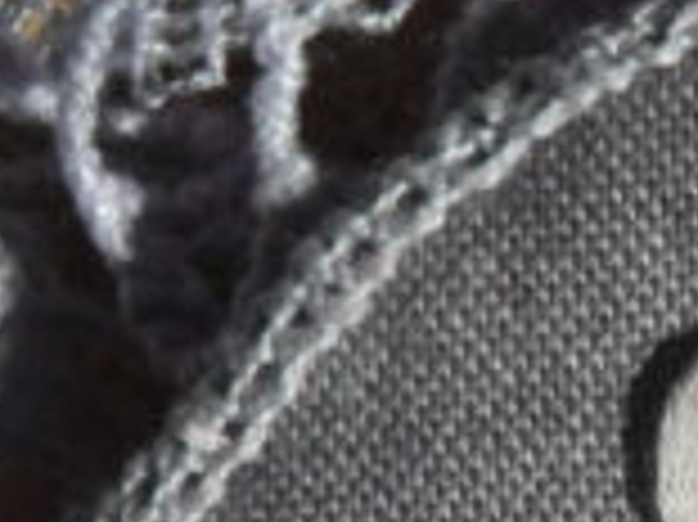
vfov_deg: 9.4
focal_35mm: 147
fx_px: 2962
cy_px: 1071
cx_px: 1144
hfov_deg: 12.6
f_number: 8.9
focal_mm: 6.2
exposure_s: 1/250
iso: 80
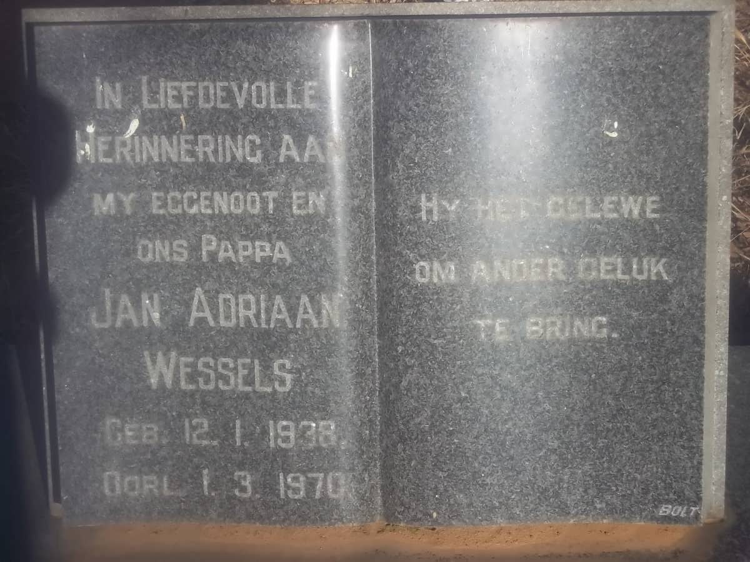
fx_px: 1668
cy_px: 281
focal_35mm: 77
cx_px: 375
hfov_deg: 25.3
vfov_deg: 19.1
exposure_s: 1/640
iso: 80
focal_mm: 13.7
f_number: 4.6
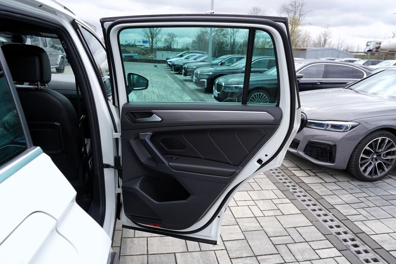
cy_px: 132
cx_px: 198
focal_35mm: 24
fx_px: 264
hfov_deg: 73.7
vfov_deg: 53.1
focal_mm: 24
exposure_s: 1/160
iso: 100
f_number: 6.3
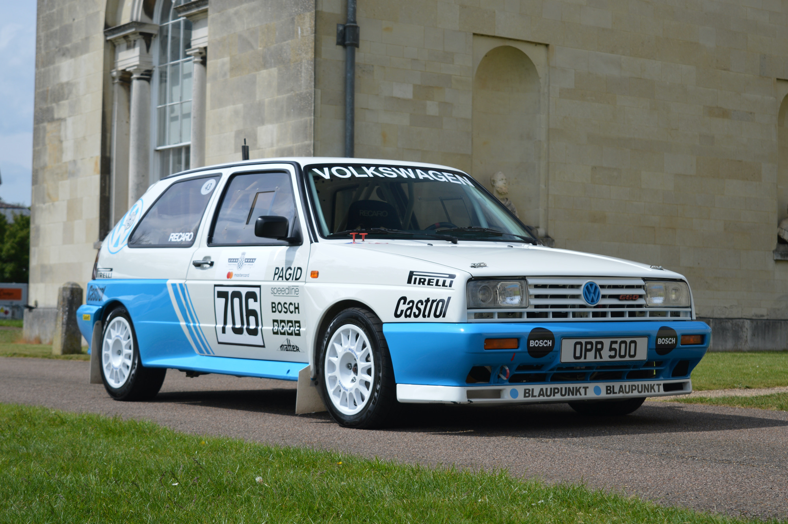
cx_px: 394
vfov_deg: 18.9
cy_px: 262
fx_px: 1575
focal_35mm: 72
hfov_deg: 28.1
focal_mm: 48
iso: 100
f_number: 7.1
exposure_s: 1/200
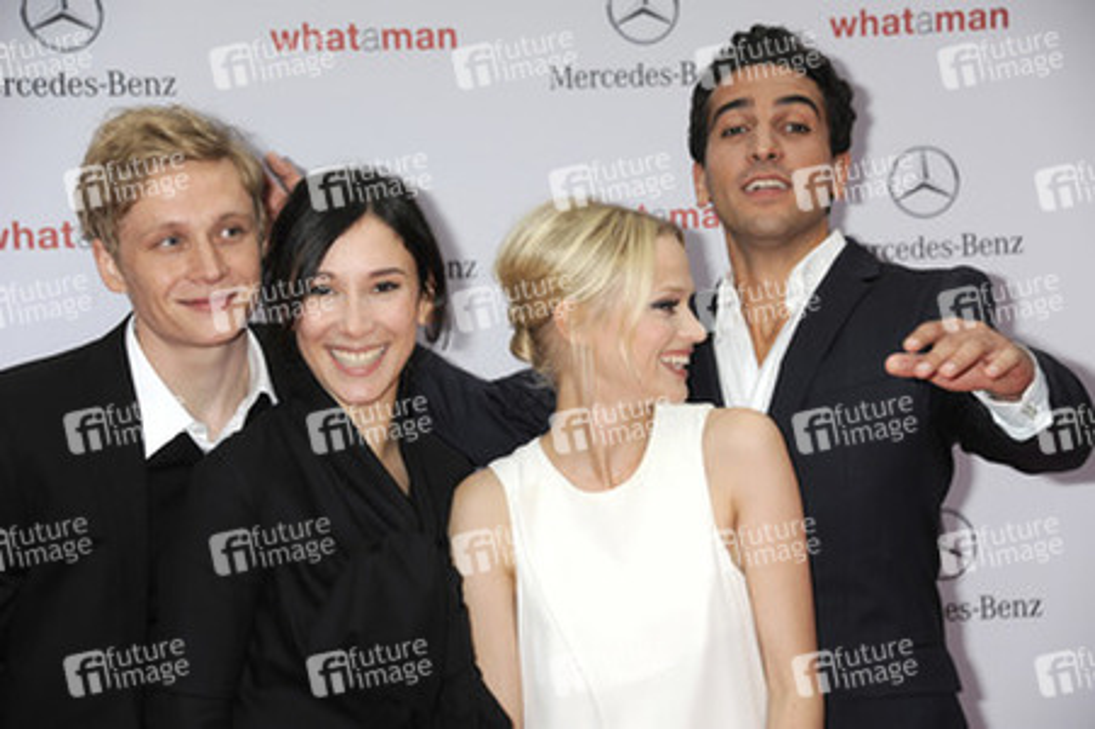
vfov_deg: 13.0
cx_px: 548
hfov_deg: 19.5
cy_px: 364
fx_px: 3191
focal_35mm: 105
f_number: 5.6
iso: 640
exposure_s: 1/200
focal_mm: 105
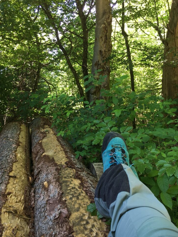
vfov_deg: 58.4
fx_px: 213
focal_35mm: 31
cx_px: 86
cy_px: 119
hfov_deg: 45.4
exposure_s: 1/50
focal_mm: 4.15
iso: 32
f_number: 2.2
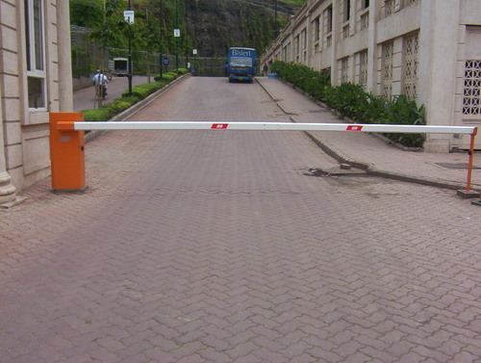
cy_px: 182
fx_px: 501
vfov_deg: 39.8
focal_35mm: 36
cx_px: 240
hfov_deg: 51.3
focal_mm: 5.54
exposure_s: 1/722
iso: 100
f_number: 5.24
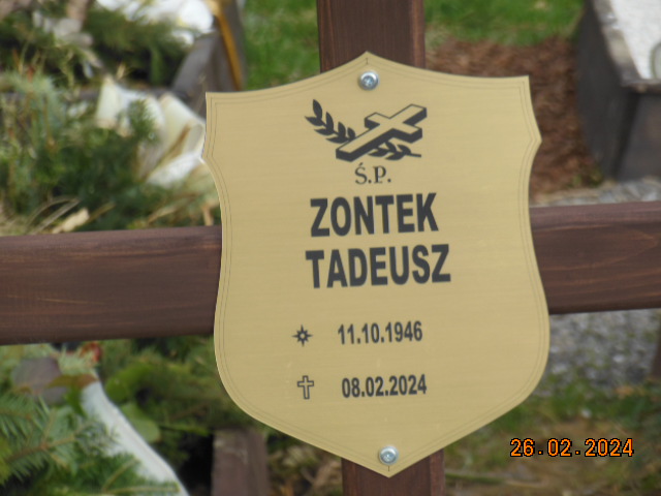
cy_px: 248
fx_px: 4182
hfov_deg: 9.0
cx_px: 330
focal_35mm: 219
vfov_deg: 6.8
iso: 125
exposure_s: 1/160
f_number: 5.7
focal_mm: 39.1
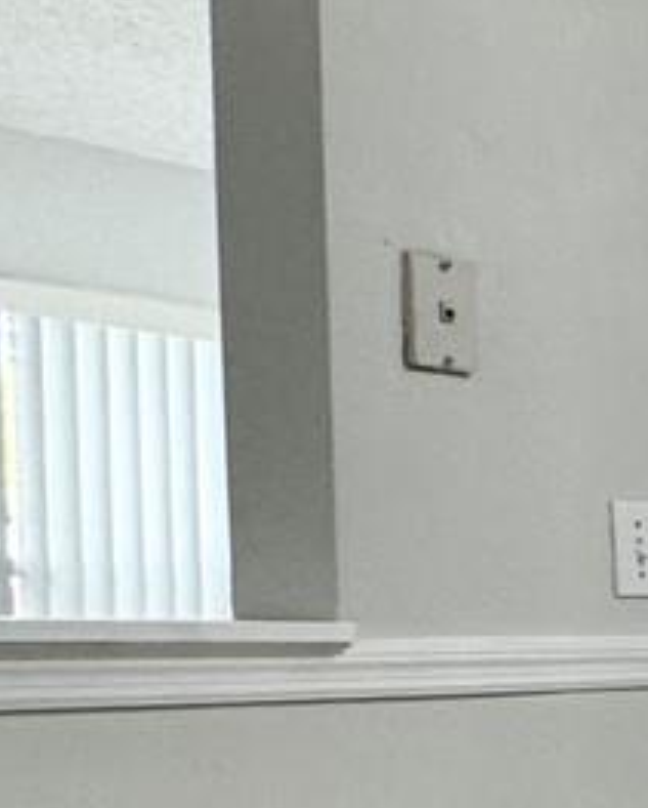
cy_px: 710
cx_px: 2104
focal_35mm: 83
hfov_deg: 10.4
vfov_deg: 22.5
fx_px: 1986
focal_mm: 2.22
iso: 160
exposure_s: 1/120
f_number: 2.2
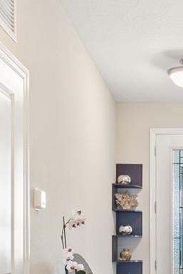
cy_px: 238
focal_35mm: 63
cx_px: 189
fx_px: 480
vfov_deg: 30.7
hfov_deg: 20.8
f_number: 4.5
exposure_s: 1/1.25
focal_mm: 10
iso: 400
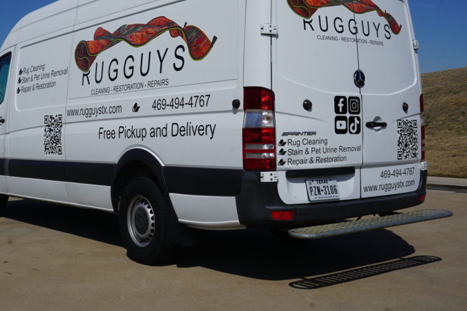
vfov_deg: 26.9
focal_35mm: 50
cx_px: 183
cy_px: 119
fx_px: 648
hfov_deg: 39.4
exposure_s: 1/500
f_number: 10
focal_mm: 34
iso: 100
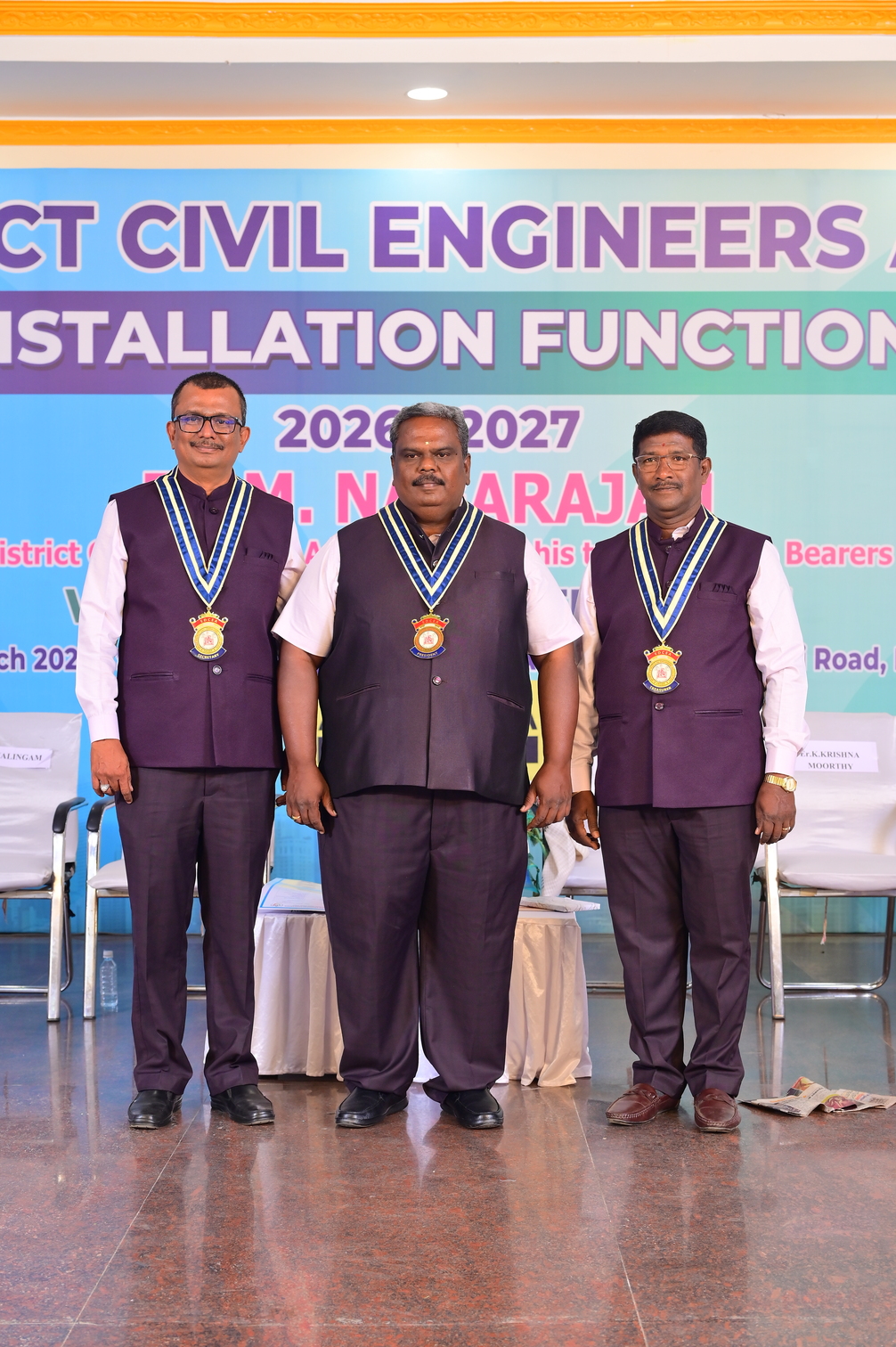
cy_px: 674
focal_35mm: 53
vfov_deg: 37.5
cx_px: 448
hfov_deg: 25.5
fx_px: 1981
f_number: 4.5
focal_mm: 53
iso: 640
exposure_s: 1/160
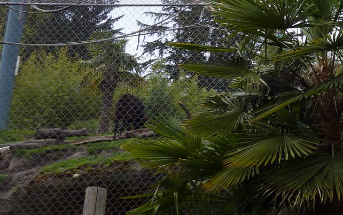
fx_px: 617
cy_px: 2
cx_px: 392
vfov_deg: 19.2
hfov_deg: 27.9
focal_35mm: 66
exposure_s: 1/500
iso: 80
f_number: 3.5
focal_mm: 4.1
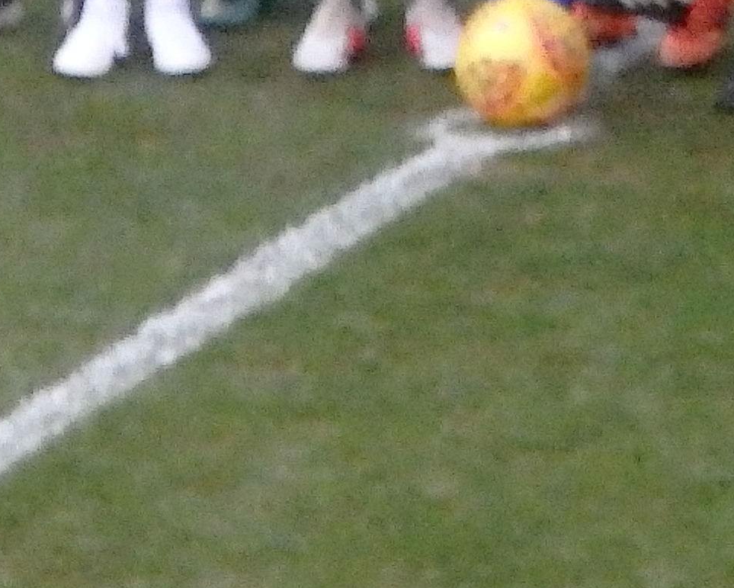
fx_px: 37028
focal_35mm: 1704
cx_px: 467
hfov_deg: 1.1
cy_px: -405
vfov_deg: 0.9
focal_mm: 65.2
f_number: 6.8
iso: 3200
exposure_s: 1/320
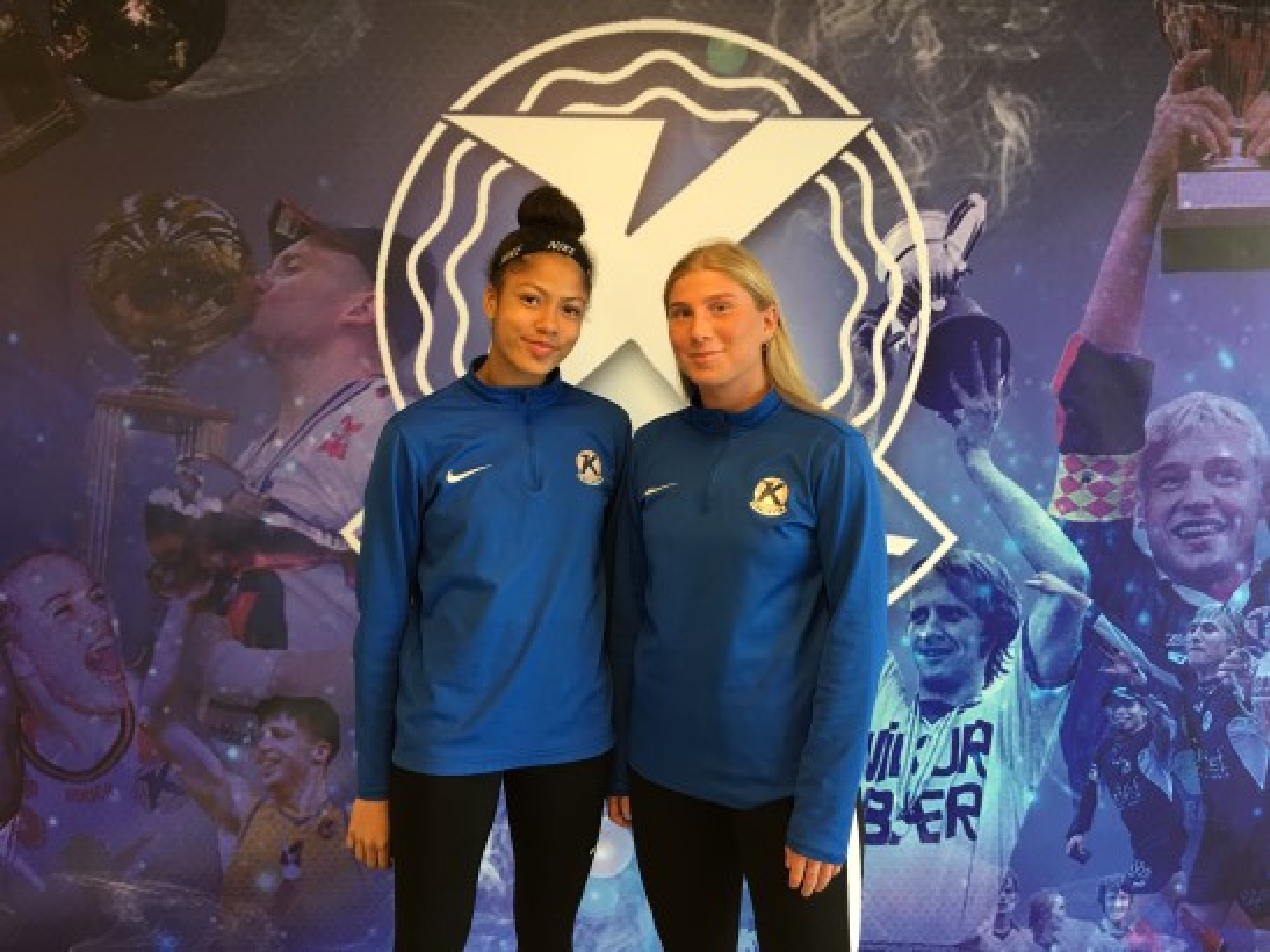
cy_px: 476
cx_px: 635
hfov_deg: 61.7
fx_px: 1064
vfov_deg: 48.2
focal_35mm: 29
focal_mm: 4.15
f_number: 2.2
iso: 40
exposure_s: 1/17
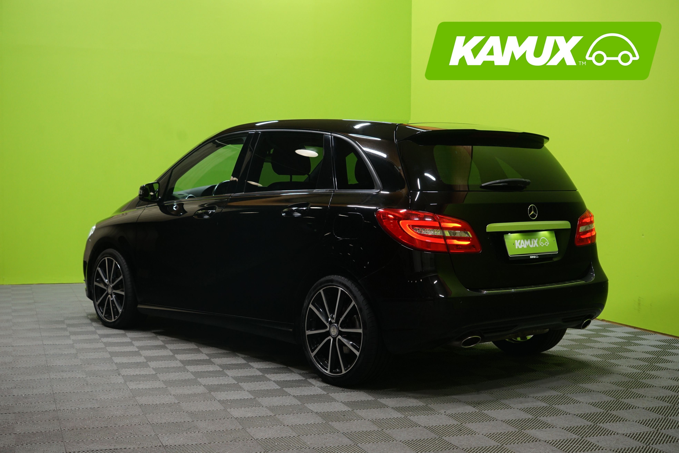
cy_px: 226
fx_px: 943
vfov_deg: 27.0
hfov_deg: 39.6
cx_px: 340
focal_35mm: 50
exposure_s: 1/20
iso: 800
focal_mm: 50
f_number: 5.6
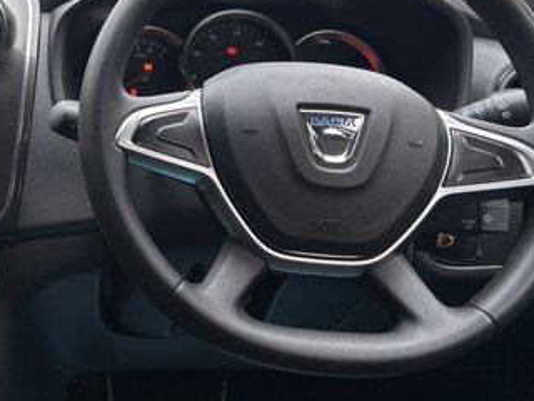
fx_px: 1003
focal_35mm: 65
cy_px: 119
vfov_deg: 22.4
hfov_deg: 27.4
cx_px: -45
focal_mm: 5.96
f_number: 1.6
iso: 64
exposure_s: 1/121
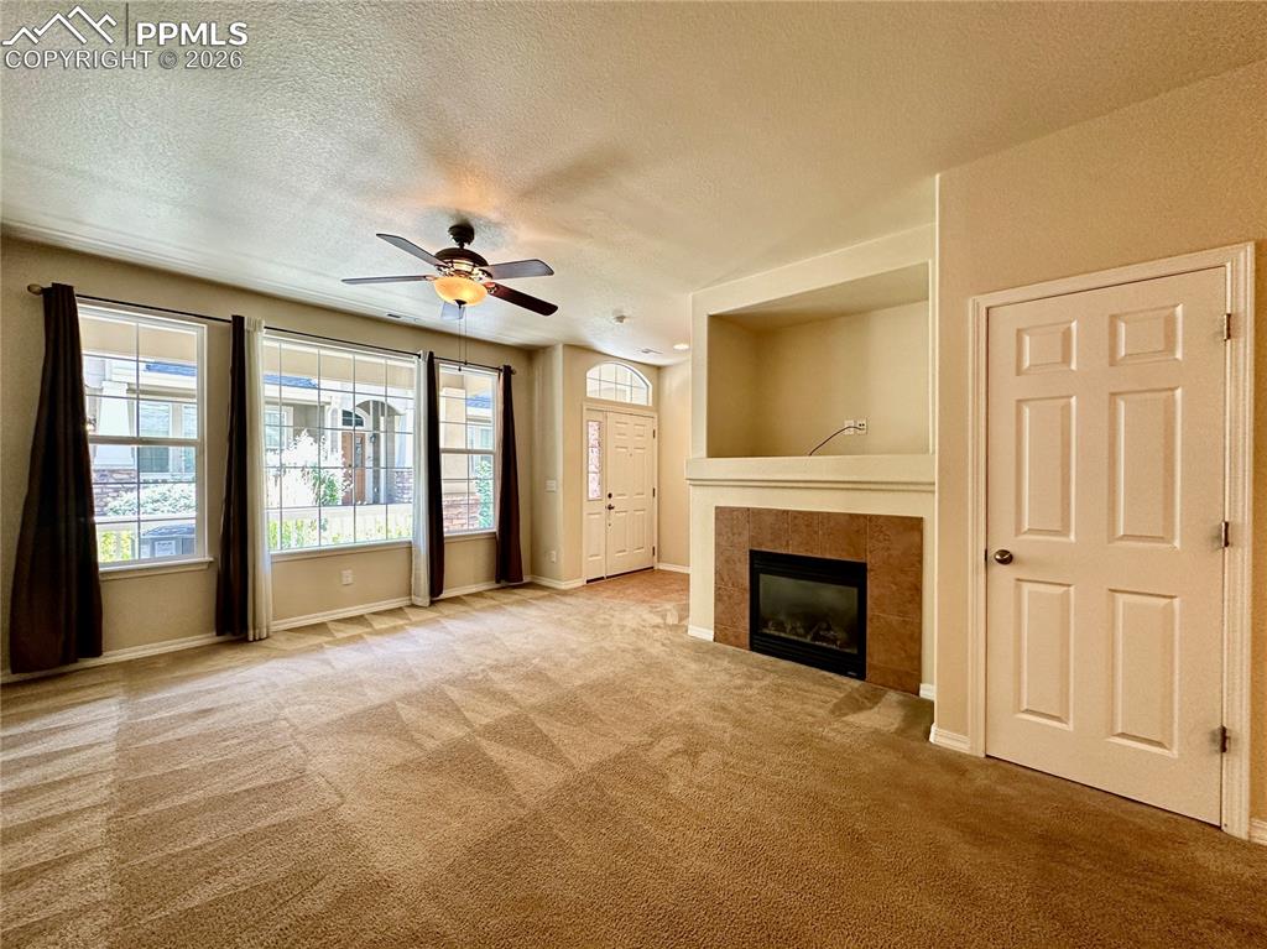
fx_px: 512
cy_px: 474
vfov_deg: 85.6
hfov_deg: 102.1
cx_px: 634
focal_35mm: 14
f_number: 2.2
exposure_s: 1/120
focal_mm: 2.22
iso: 200
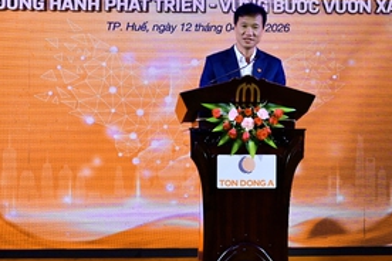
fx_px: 1666
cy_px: 91
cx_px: 229
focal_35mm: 153
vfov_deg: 9.0
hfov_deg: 13.4
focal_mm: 44
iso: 220
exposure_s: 1/60
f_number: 5
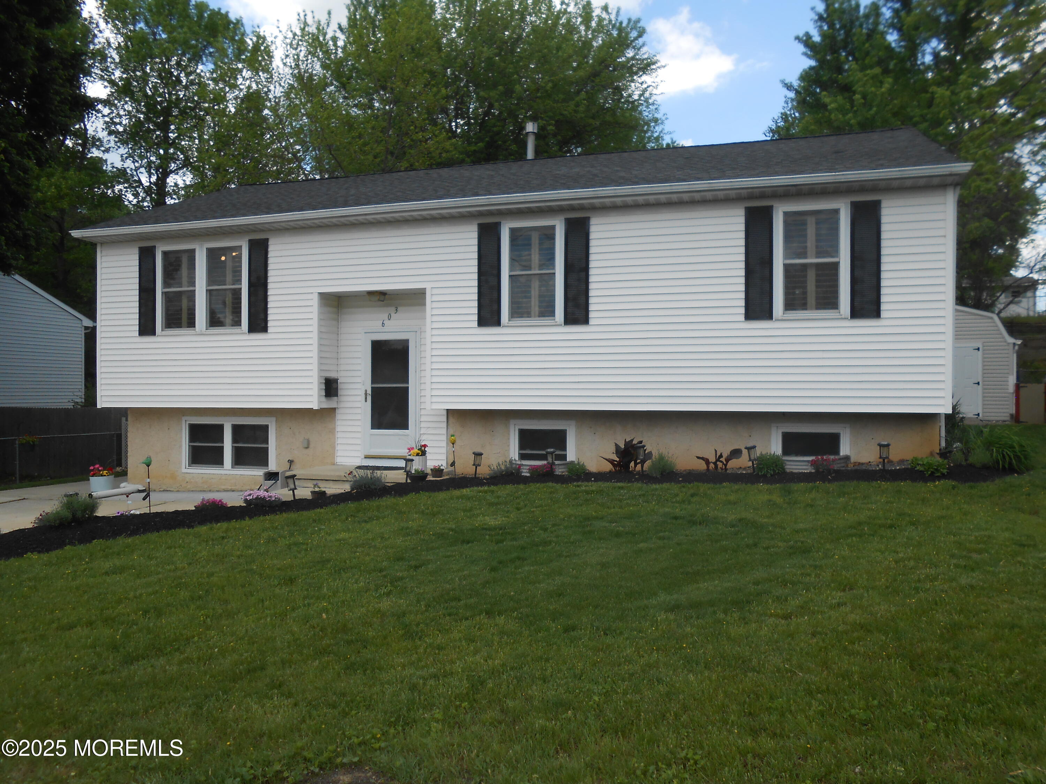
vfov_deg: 53.1
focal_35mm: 26
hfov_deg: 67.3
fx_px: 786
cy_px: 392
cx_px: 523
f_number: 3.5
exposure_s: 1/500
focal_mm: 4.6
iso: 80
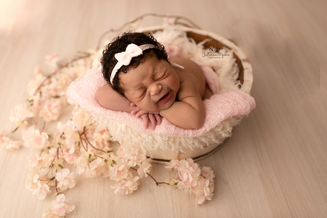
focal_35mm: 35
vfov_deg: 37.9
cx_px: 164
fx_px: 318
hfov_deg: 54.4
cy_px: 109
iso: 100
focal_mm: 35
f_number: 2.2
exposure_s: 1/125
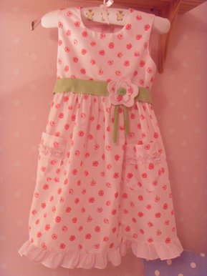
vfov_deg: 47.9
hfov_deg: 36.8
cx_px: 104
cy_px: 138
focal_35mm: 39
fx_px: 311
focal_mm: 6.6
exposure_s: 1/6
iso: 200
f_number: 3.5
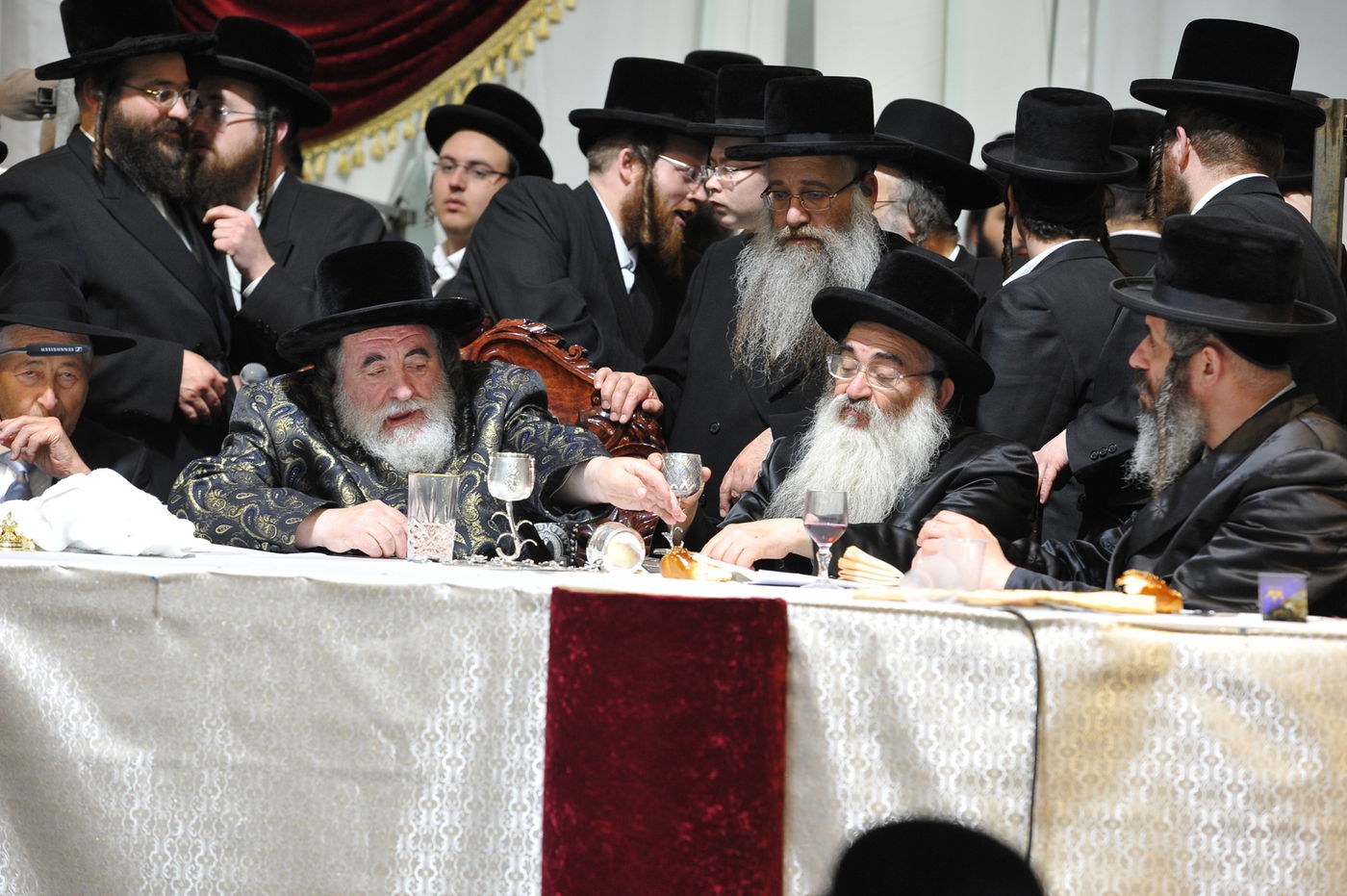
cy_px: 448
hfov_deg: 14.7
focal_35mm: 140
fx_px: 5234
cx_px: 674
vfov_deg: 9.8
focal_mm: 140
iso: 1600
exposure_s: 1/160
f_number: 4.5
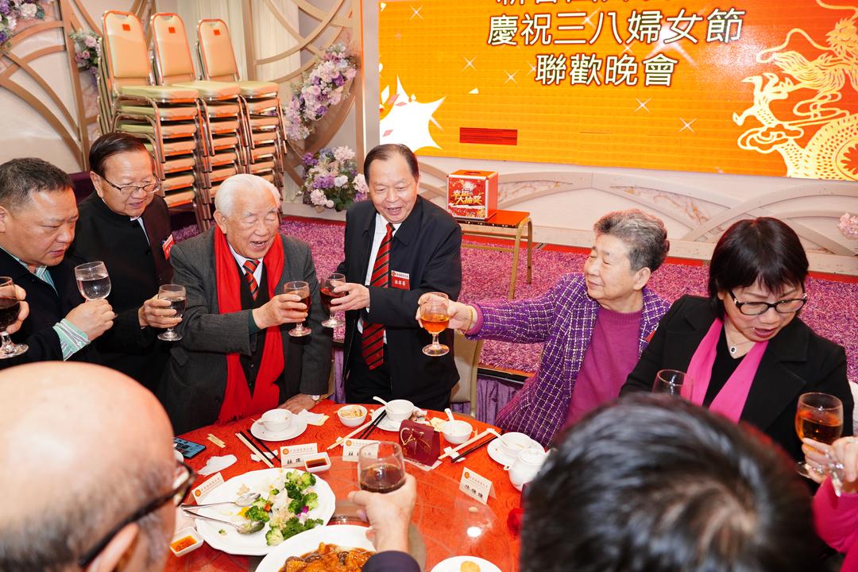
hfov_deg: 67.4
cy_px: 286
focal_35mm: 27
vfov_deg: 47.9
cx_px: 429
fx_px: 643
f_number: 5.6
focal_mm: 27
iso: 2500
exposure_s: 1/250
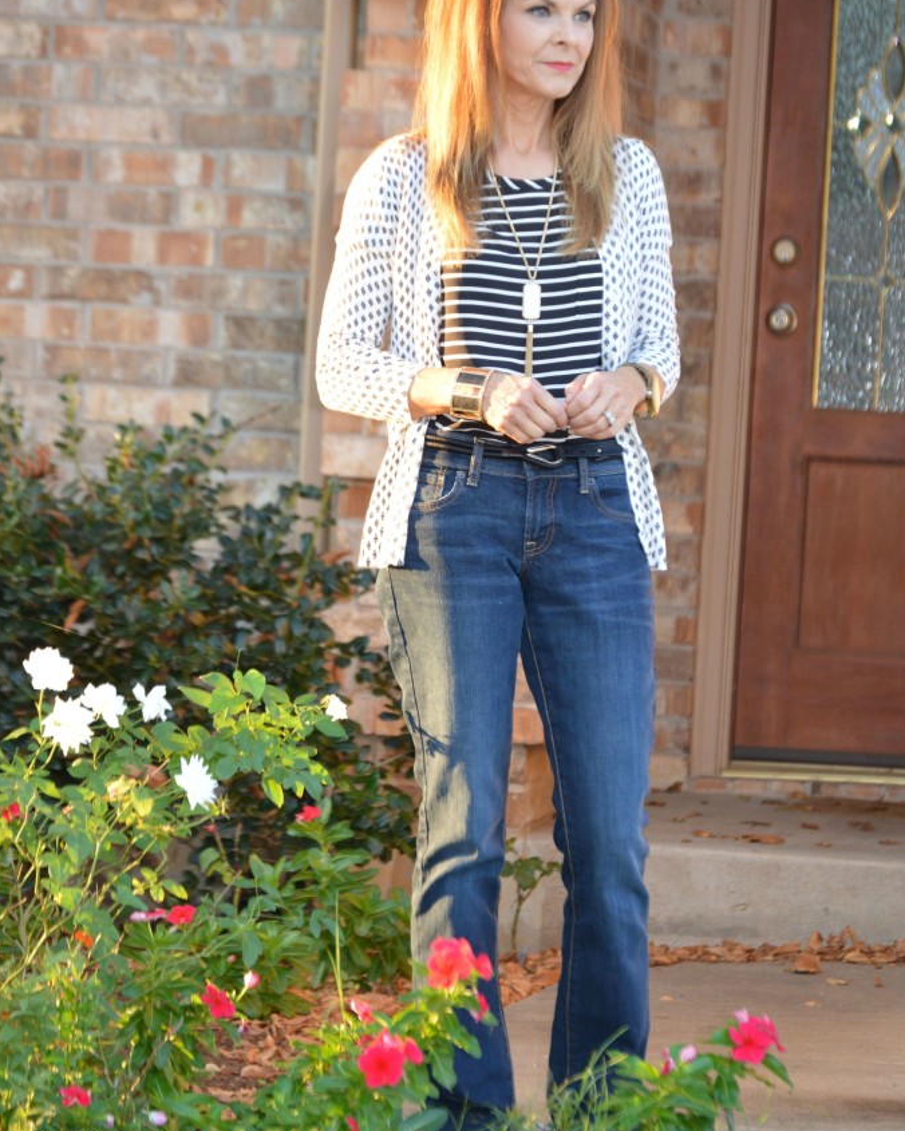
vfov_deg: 10.1
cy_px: 518
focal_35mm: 191
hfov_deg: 8.1
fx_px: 6395
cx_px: 452
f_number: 4.8
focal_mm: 112
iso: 400
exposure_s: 1/100
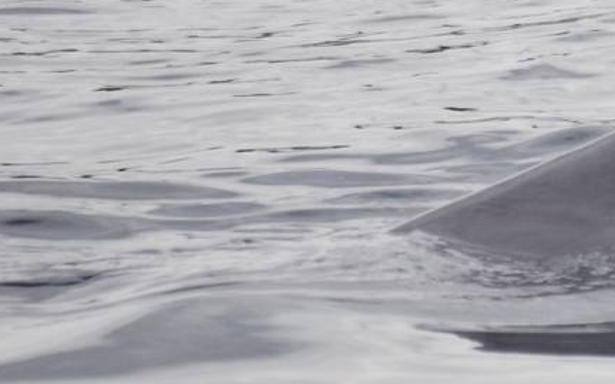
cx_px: 1110
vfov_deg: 0.8
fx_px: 28510
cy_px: -9
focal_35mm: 1701
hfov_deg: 1.2
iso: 200
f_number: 5.6
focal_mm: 300
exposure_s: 1/800
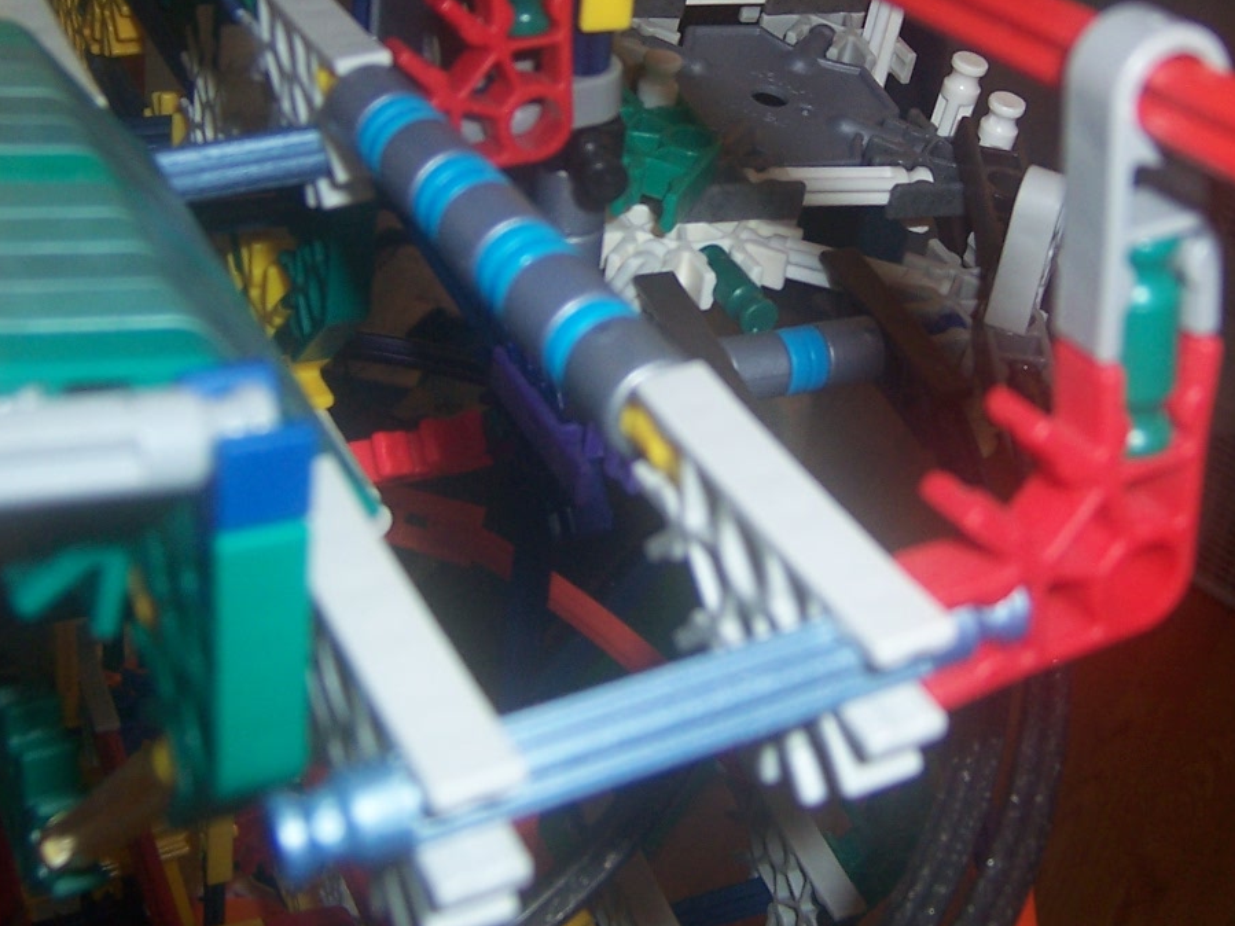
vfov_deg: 25.4
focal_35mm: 57
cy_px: 242
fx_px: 2033
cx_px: 702
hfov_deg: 33.7
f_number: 2.8
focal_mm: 5.5
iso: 80
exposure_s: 1/60
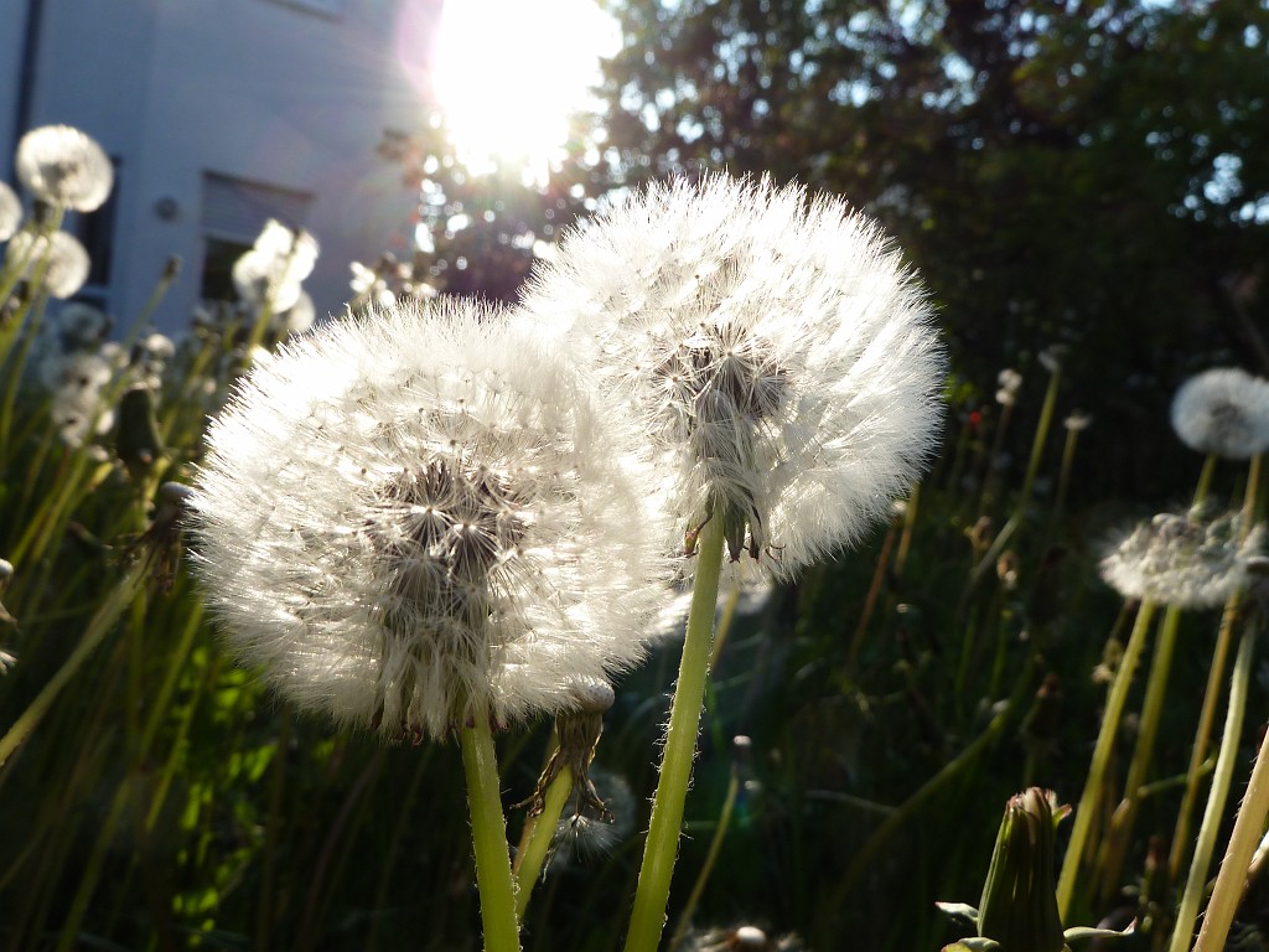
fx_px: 916
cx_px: 634
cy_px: 476
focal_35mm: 25
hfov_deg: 69.4
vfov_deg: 54.9
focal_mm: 4.1
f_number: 4
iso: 80
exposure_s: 1/200
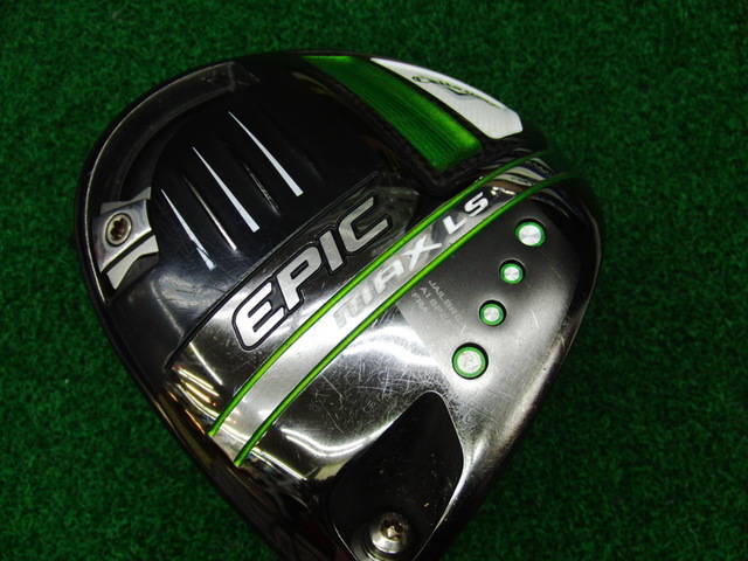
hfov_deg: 50.1
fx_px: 800
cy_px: 280
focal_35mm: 37
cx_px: 374
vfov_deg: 38.7
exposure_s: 1/80
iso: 400
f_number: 3.6
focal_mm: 6.42
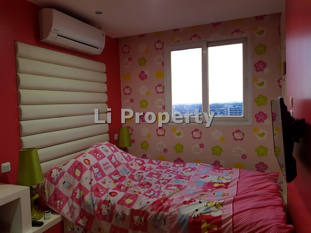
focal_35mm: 26
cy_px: 116
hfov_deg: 67.3
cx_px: 156
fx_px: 234
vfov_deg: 53.1
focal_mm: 4.3
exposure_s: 1/50
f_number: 1.7
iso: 125
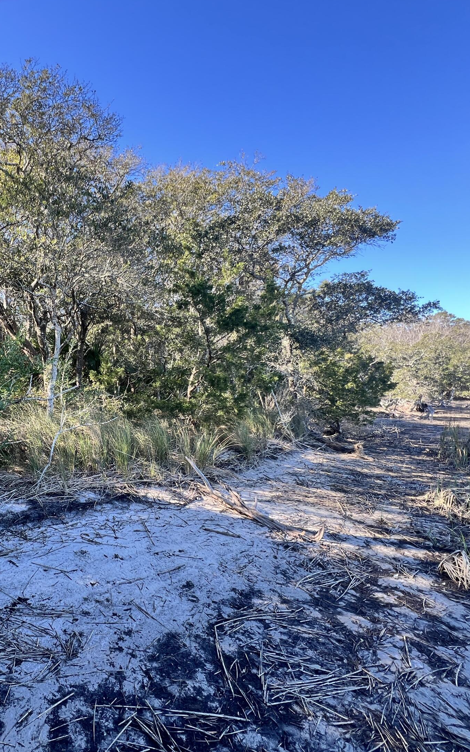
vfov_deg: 88.0
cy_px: 374
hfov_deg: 58.3
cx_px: 105
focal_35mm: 19
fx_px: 389
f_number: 1.8
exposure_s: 1/128
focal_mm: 1.57
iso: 32
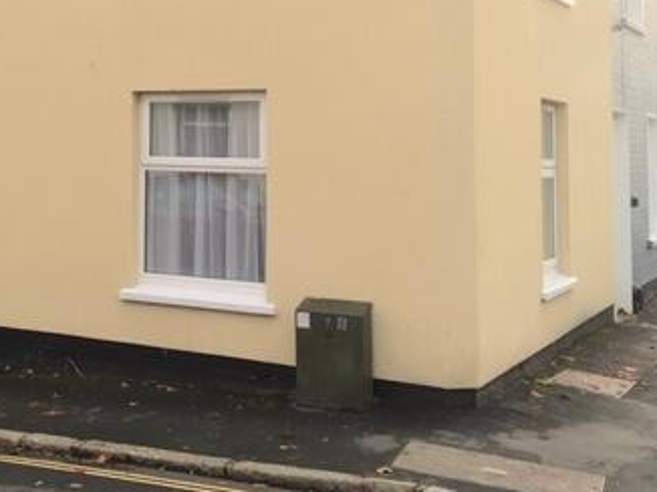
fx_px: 1081
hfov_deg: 32.0
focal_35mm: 57
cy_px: 73
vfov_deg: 25.0
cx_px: 54
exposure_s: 1/100
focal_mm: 4.15
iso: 25
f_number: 2.2
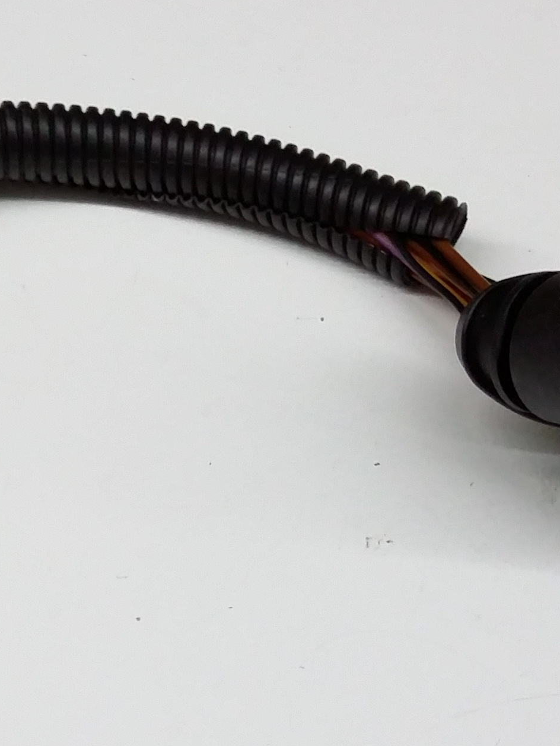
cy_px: 467
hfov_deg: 17.6
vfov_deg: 23.5
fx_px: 1790
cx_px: 78
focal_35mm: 83
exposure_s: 1/24
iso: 200
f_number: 2.4
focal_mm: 3.4
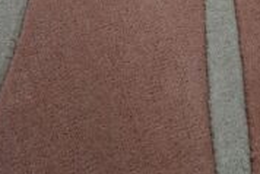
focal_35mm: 81
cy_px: -95
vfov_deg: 15.4
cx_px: 288
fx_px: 585
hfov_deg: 23.5
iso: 640
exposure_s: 1/160
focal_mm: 24
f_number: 6.3
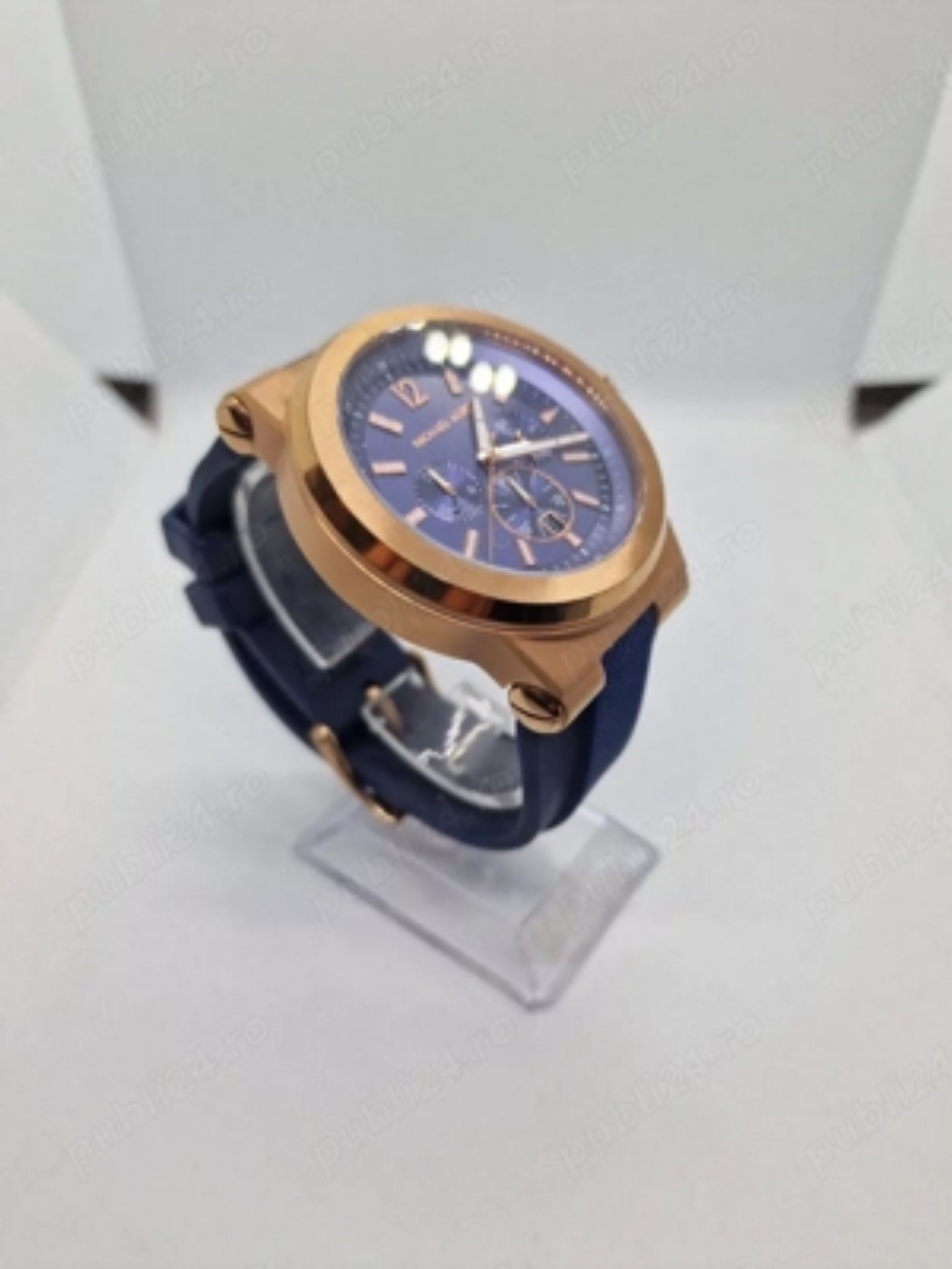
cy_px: 634
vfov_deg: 73.9
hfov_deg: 58.9
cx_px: 476
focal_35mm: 23
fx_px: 843
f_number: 1.8
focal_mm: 6.4
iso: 50
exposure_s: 1/182
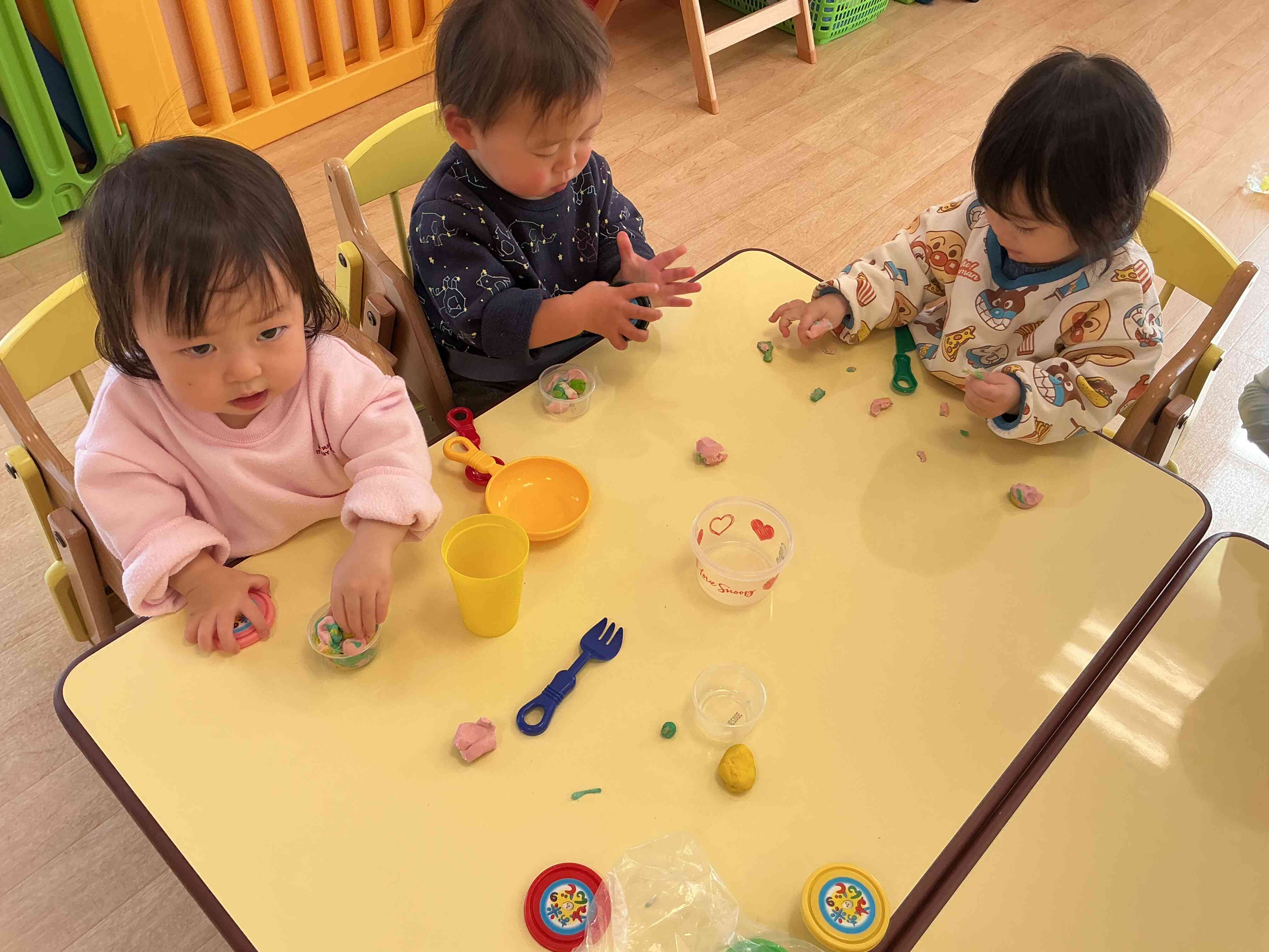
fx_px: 1063
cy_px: 476
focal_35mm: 29
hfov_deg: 61.7
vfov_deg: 48.2
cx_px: 634
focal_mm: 3
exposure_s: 1/185
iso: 20
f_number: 1.8
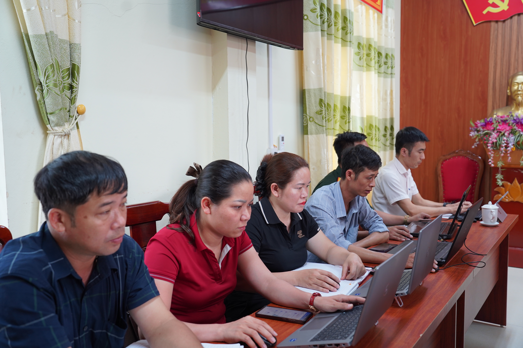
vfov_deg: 41.1
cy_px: 174
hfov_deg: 58.7
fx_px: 465
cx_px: 262
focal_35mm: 32
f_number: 4
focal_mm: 32
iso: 1000
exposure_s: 1/160
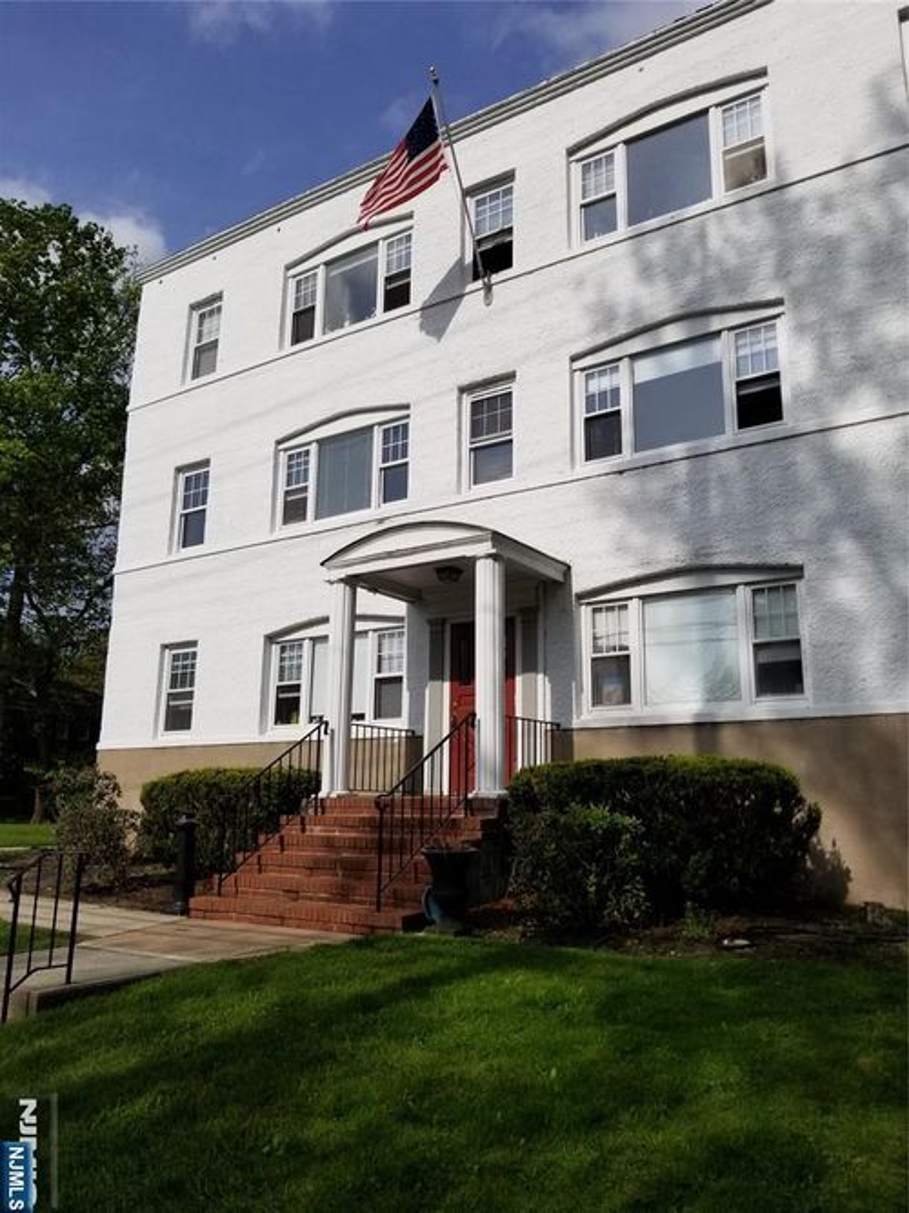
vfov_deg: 67.3
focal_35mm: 26
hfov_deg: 53.0
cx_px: 454
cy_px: 606
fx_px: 911
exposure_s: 1/5856
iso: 50
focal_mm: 4.25
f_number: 1.7
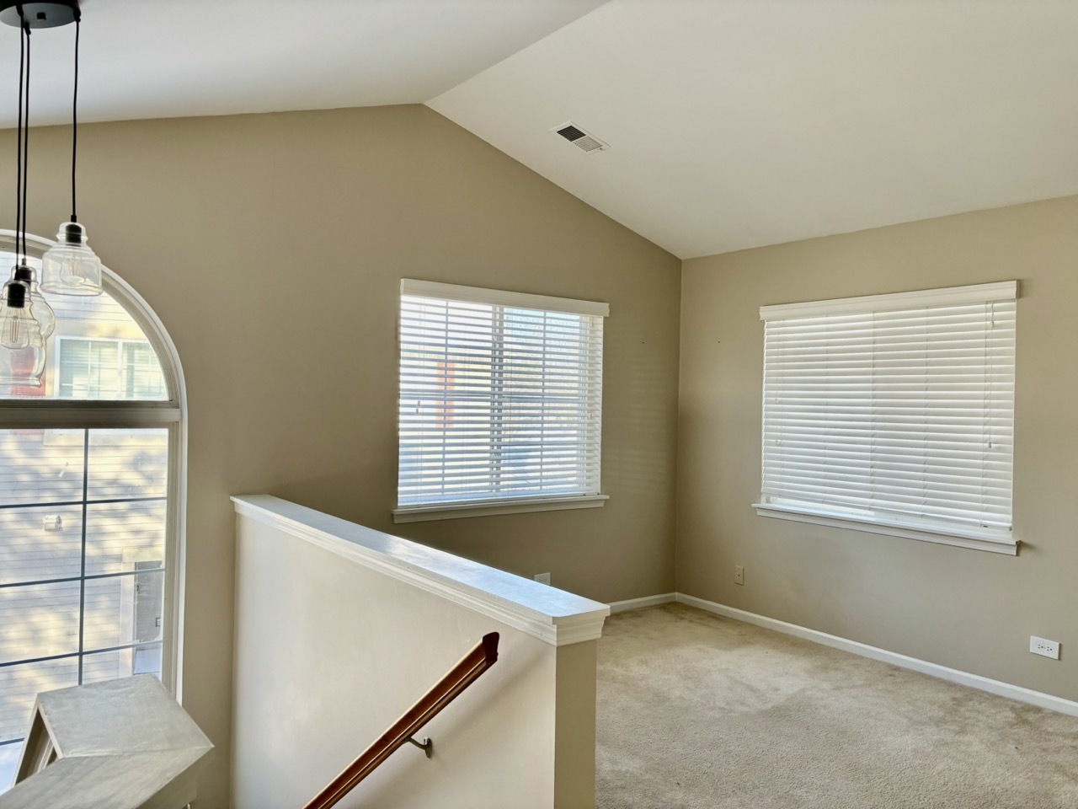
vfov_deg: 53.1
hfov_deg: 67.3
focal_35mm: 26
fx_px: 810
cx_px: 539
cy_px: 404
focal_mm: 5.96
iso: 50
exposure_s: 1/201
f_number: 1.6
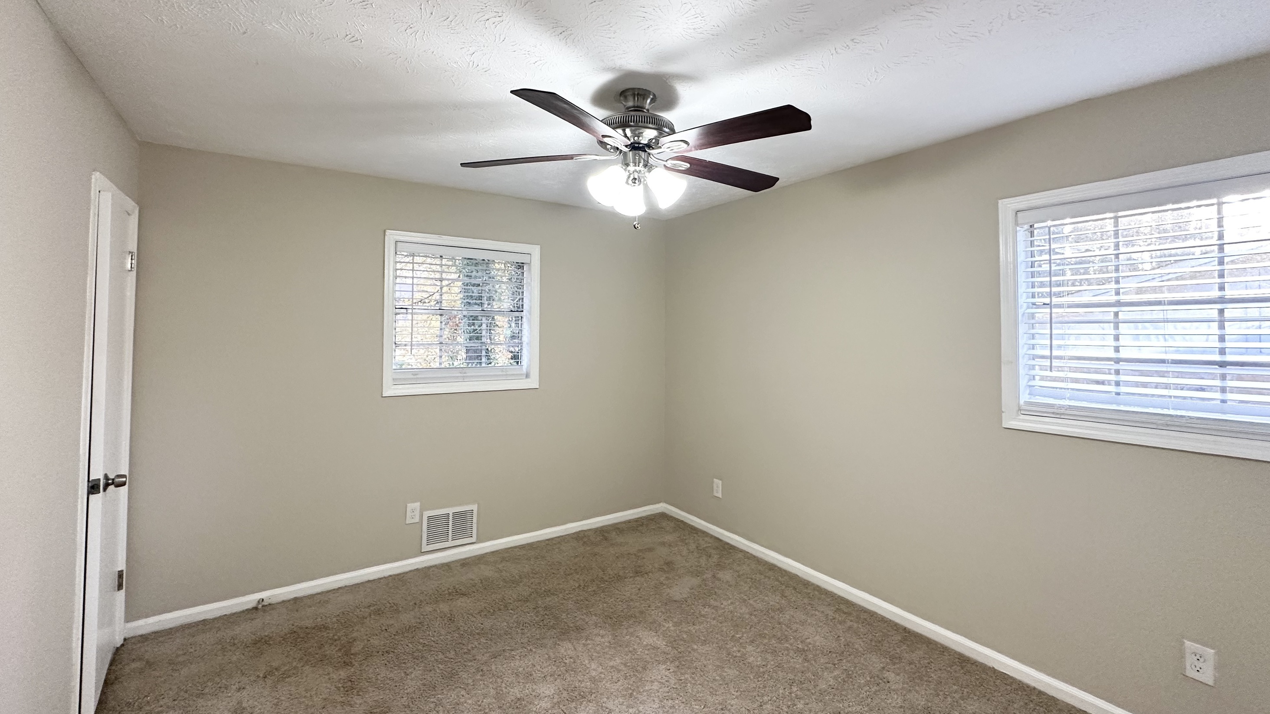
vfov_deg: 66.9
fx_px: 539
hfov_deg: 99.4
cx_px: 632
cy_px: 318
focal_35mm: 16
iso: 250
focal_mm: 2.22
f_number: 2.2
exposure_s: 1/120
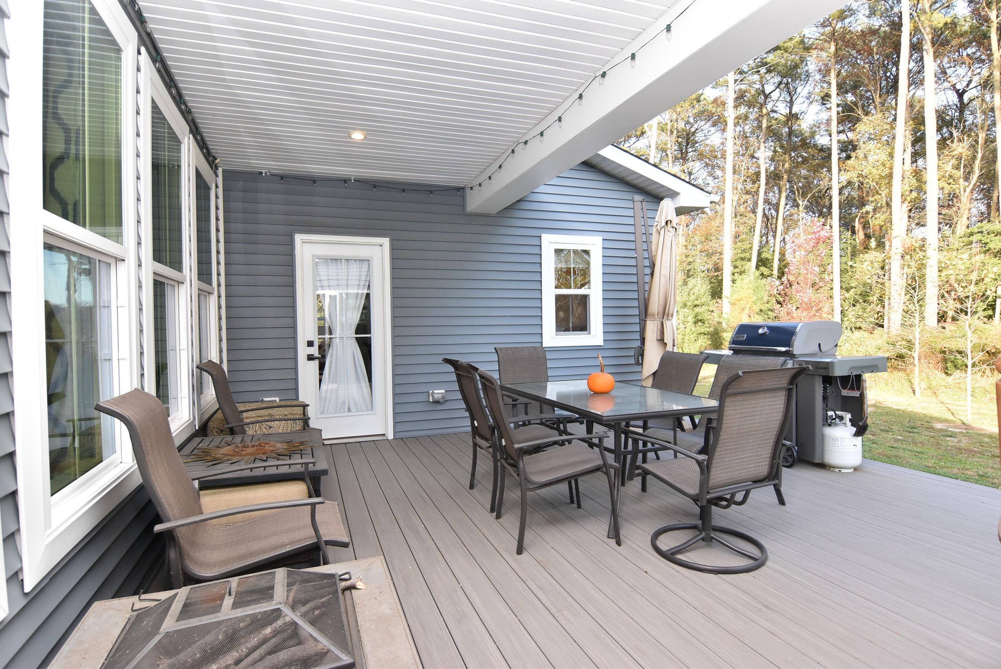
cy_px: 334
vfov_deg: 67.5
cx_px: 500
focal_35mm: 18
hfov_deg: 90.0
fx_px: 501
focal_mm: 12
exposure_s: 1/200
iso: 800
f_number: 7.1
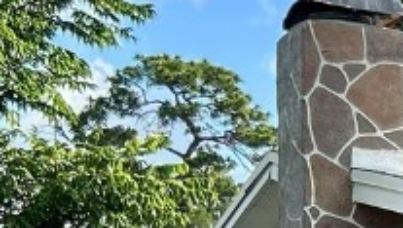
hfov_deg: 12.4
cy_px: 394
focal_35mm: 140
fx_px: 1498
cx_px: 942
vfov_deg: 8.4
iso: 50
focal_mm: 5.7
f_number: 1.5
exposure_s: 1/1575
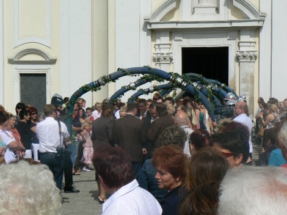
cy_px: 108
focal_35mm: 80
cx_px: 144
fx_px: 663
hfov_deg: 24.4
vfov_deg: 18.4
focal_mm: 13.4
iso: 80
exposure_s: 1/640
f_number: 8
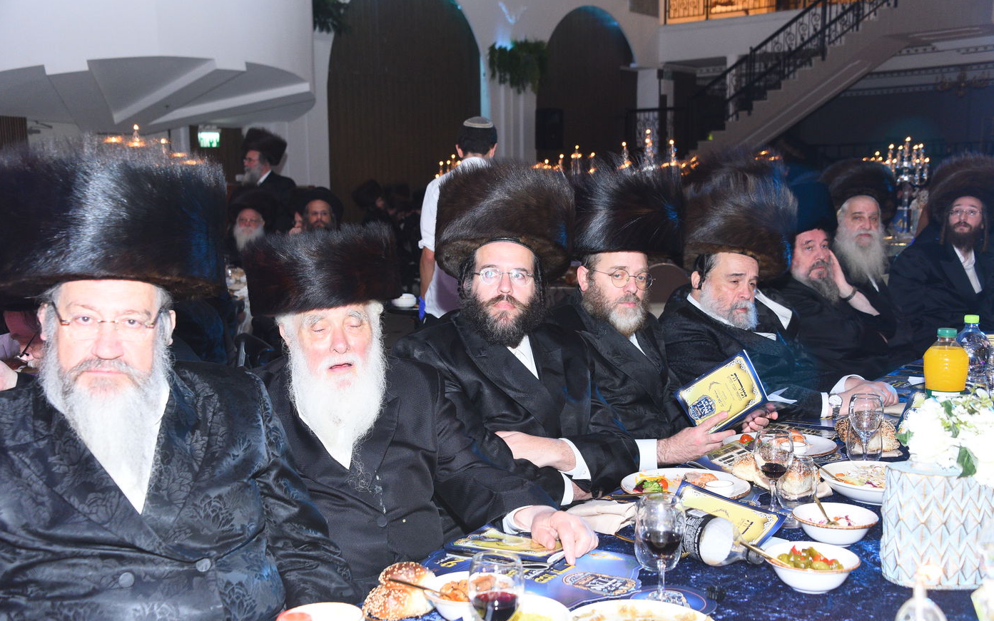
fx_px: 1165
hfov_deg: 46.2
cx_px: 497
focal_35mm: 43
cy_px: 314
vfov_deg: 29.9
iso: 2000
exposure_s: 1/60
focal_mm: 42
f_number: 5.6
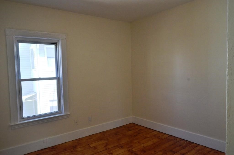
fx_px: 175
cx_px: 117
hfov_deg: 67.5
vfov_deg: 47.7
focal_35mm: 27
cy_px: 78
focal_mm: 18
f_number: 9
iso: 2500
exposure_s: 1/320
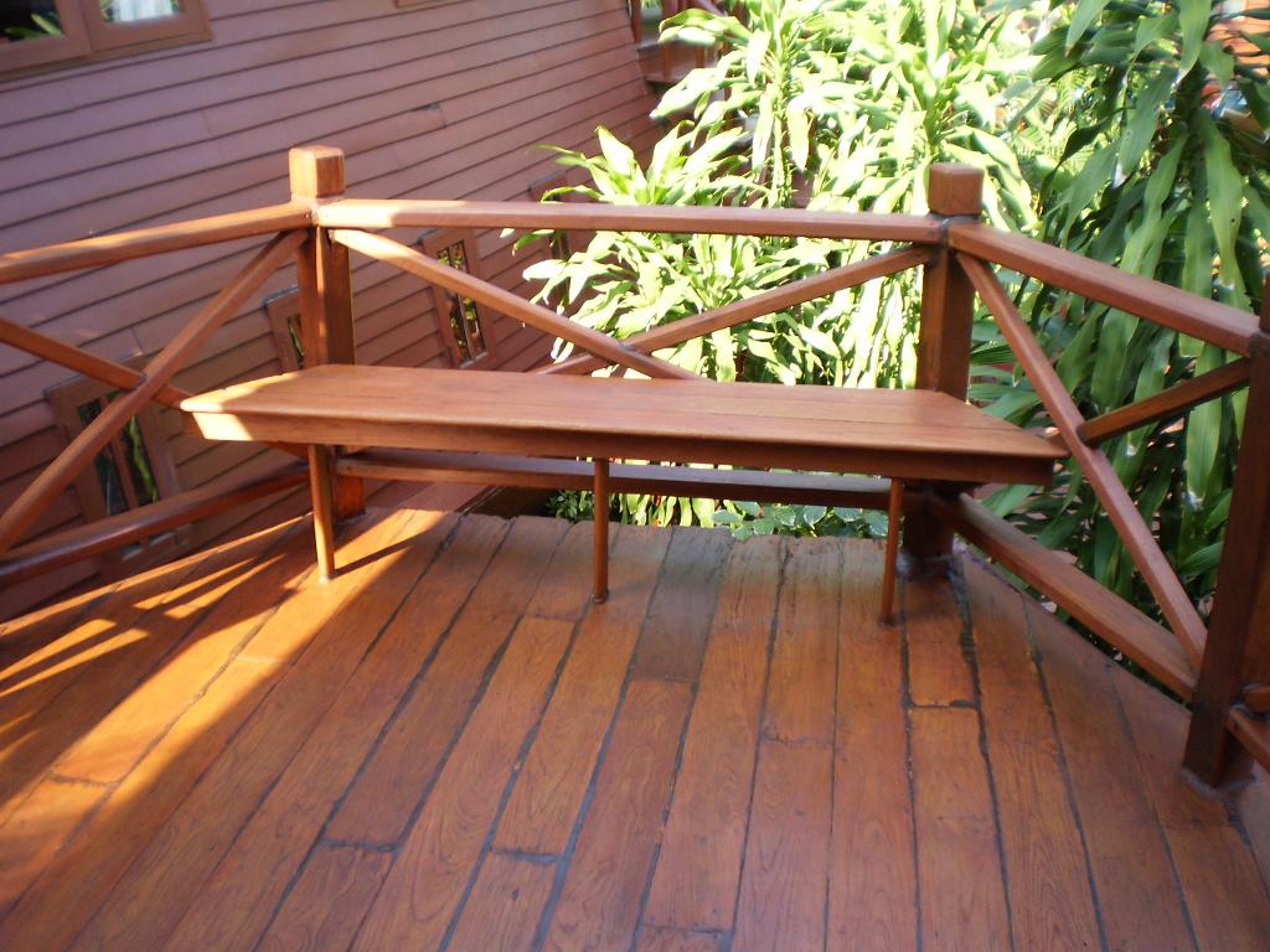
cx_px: 635
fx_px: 1321
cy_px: 476
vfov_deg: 39.7
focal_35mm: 36
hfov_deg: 51.4
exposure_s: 1/80
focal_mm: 6.3
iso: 64
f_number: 3.1
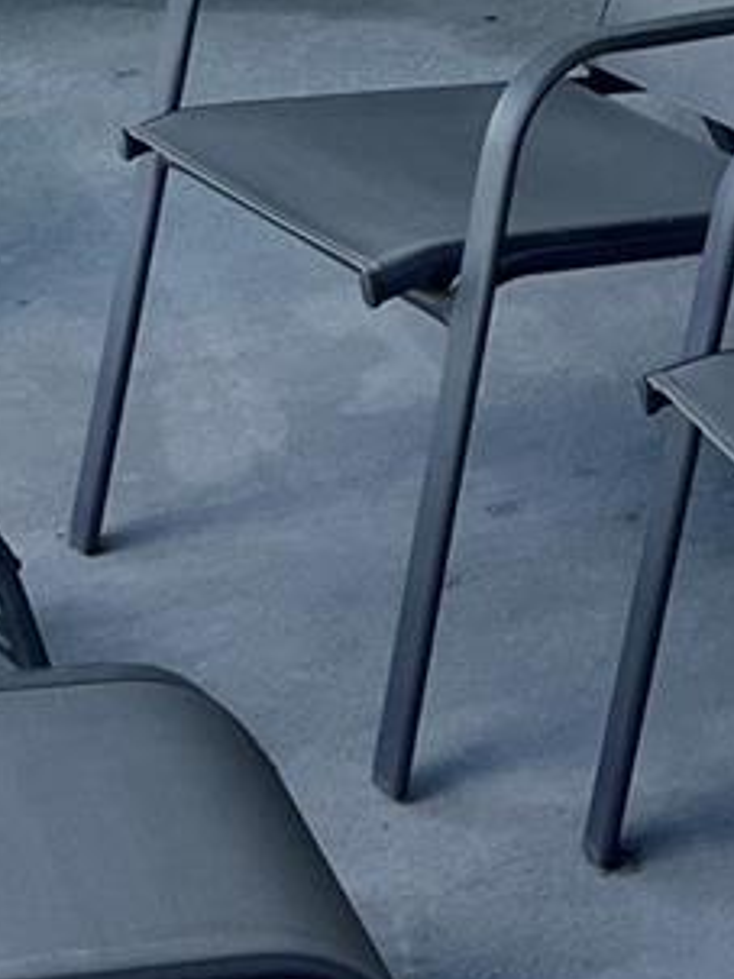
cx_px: 854
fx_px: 3735
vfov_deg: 13.8
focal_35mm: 132
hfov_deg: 11.0
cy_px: -578
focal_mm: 5.7
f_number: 1.5
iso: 50
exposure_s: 1/1048
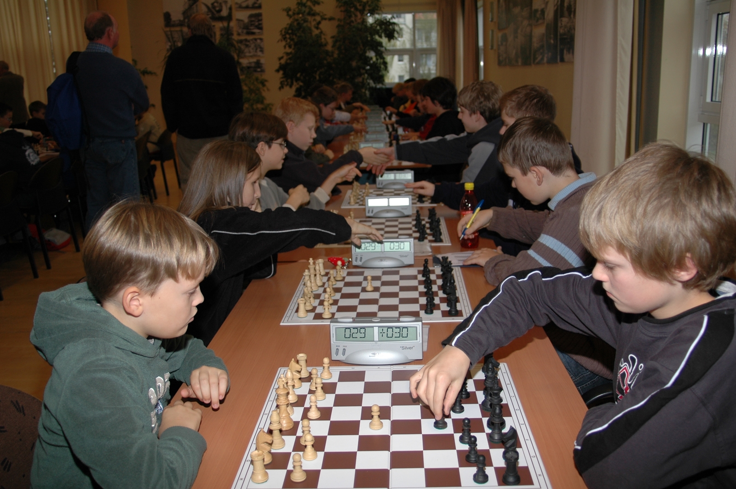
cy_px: 244
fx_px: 735
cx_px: 368
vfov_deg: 36.8
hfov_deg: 53.2
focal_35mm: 36
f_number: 4
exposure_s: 1/60
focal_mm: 24
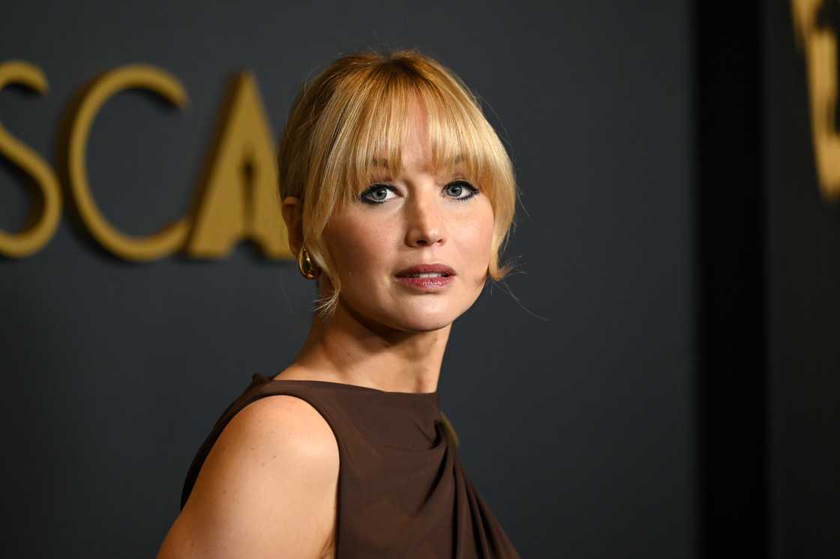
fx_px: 3847
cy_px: 280
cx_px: 420
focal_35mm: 165
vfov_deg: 8.3
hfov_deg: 12.5
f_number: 2.8
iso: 3200
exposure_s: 1/1000
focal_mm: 165
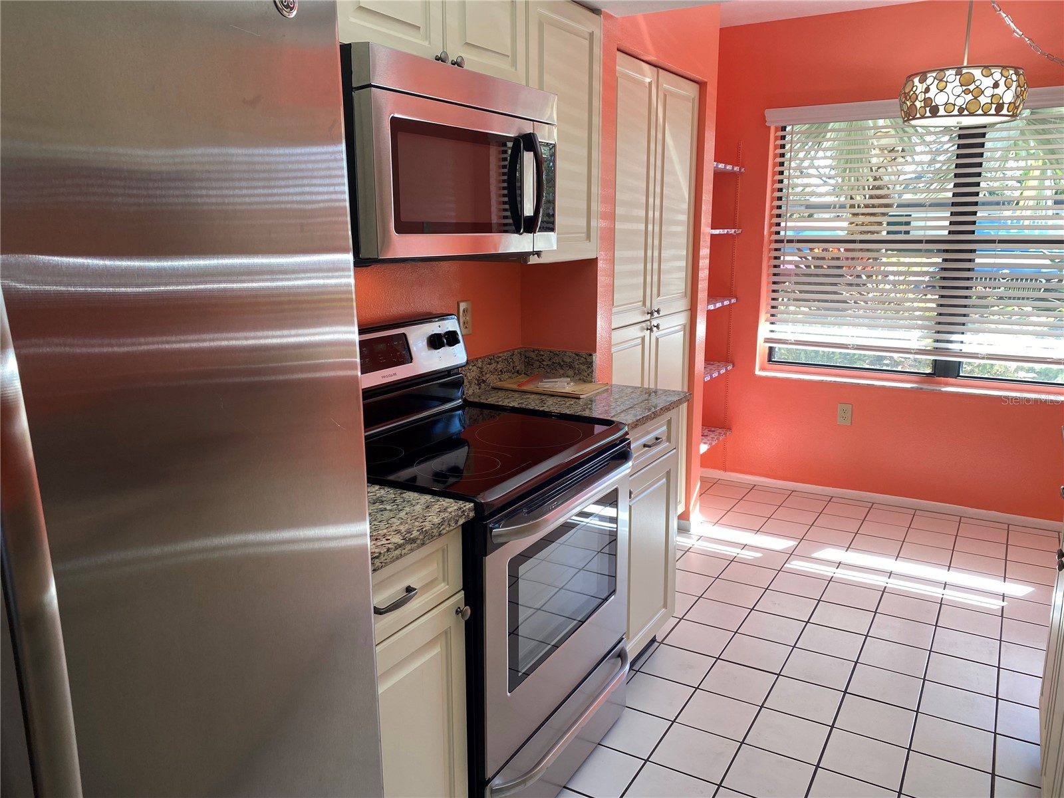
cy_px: 399
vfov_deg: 53.1
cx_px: 532
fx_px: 799
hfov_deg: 67.3
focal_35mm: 26
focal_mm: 4.25
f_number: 1.8
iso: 40
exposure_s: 1/120
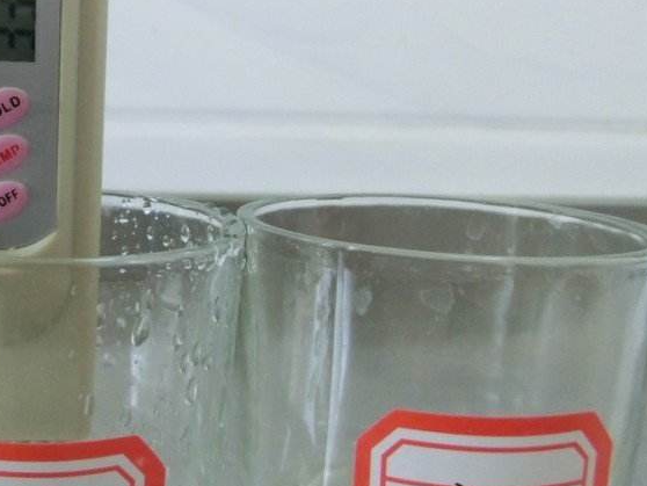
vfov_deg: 33.6
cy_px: 205
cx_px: 101
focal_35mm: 43
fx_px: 804
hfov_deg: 41.3
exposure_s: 1/60
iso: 640
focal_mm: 4.24
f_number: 3
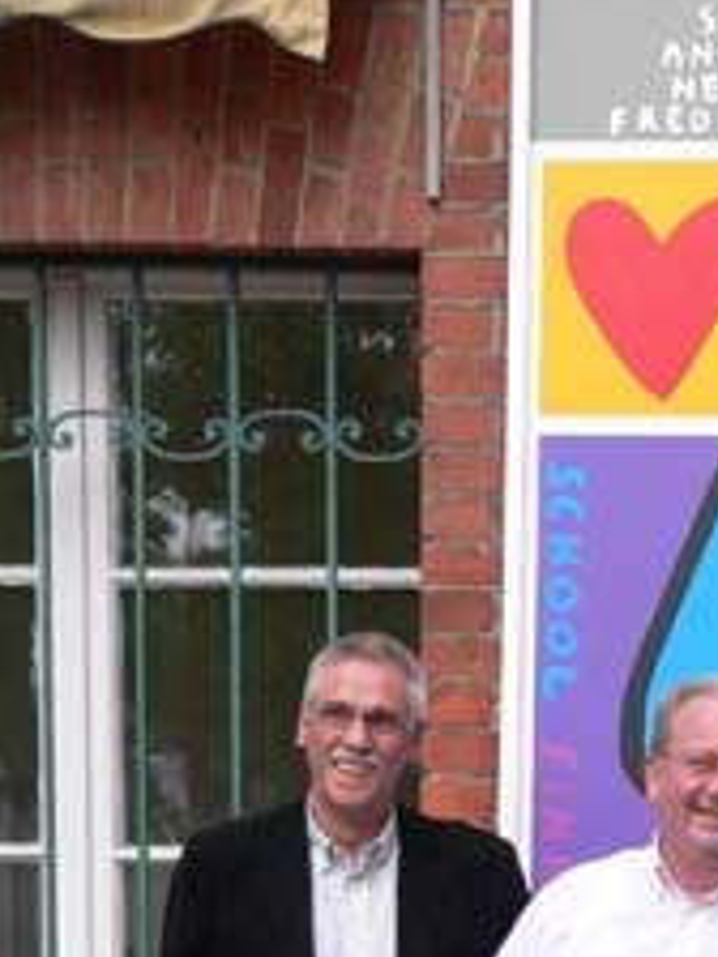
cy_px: 983
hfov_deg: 13.8
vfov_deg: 18.2
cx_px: 763
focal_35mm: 105
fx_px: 2904
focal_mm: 7.8
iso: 80
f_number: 4
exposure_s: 1/160
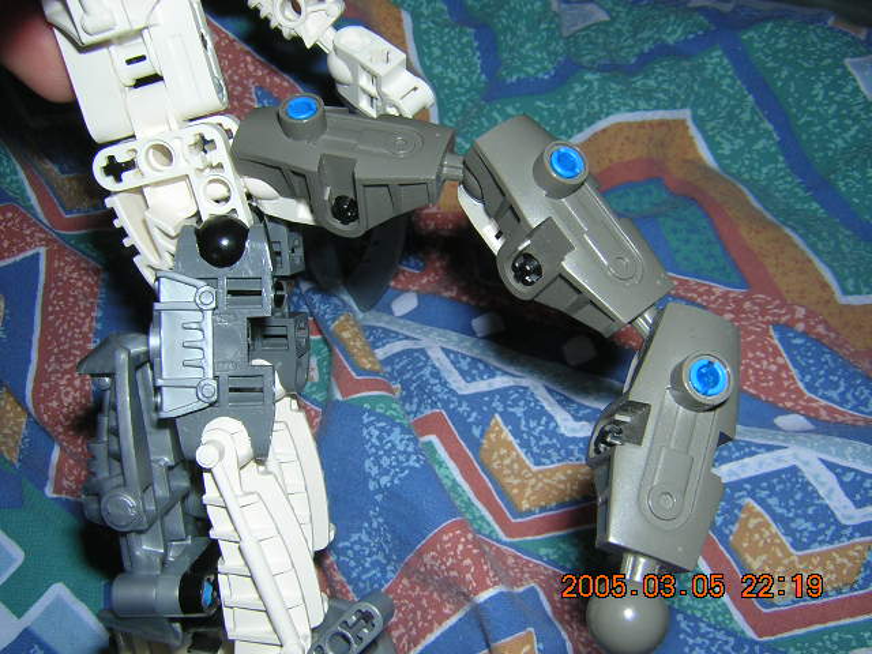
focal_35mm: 36
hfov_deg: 51.4
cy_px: 327
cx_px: 436
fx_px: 907
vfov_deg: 39.7
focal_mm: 4.7
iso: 100
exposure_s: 1/60.1
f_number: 5.2
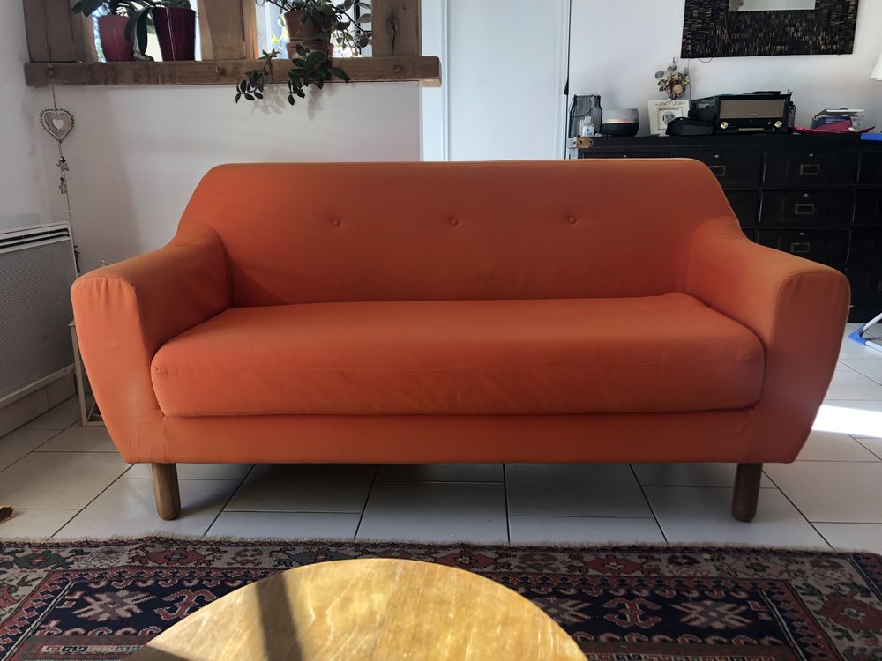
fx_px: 713
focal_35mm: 28
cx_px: 441
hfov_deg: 63.4
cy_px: 330
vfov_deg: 49.7
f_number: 1.8
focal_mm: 3.99
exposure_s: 1/120
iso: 50
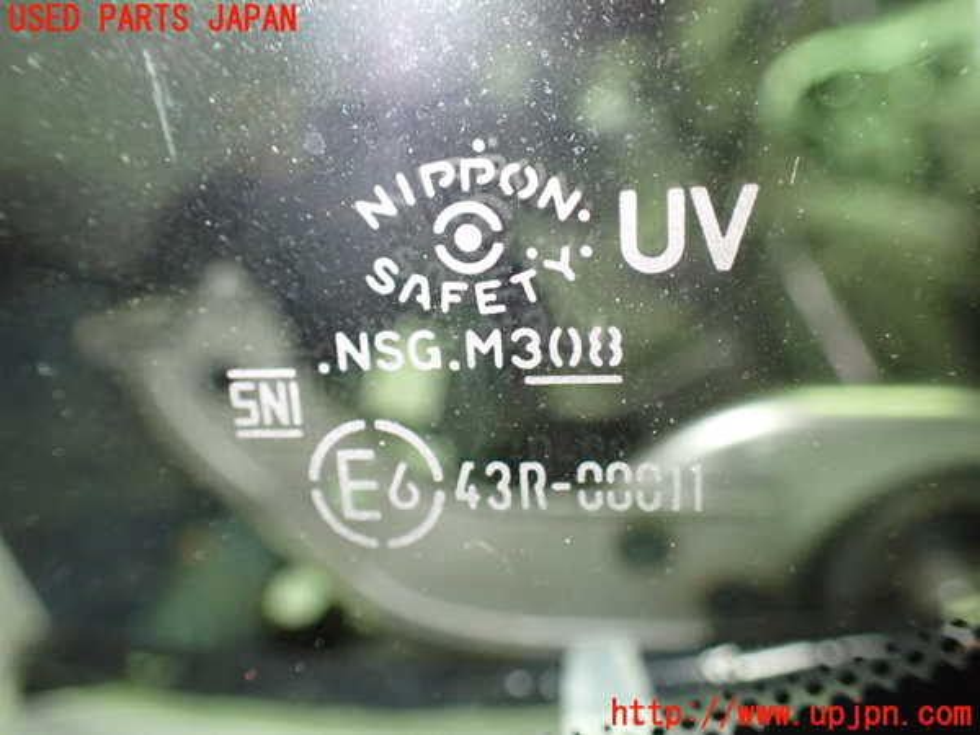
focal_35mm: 30
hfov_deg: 60.0
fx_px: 849
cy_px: 368
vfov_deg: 46.8
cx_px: 490
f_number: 2.3
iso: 800
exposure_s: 1/40
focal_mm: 5.4
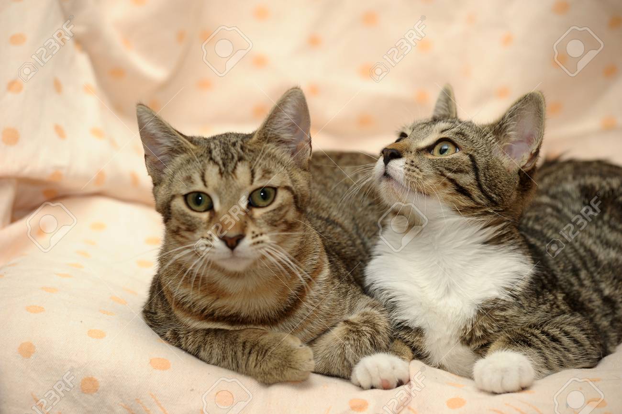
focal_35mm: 145
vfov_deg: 9.5
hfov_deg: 14.2
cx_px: 311
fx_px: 2504
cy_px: 207
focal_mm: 145
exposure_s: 1/250
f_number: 8
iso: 1000
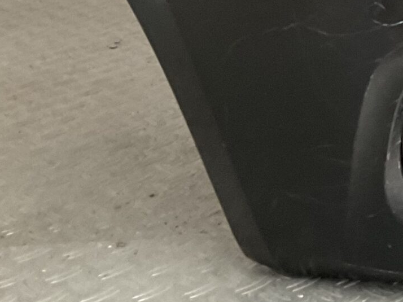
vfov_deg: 13.6
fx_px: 1210
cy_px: -115
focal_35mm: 104
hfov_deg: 16.7
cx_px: 648
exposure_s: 1/50
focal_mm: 3
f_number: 1.8
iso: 80
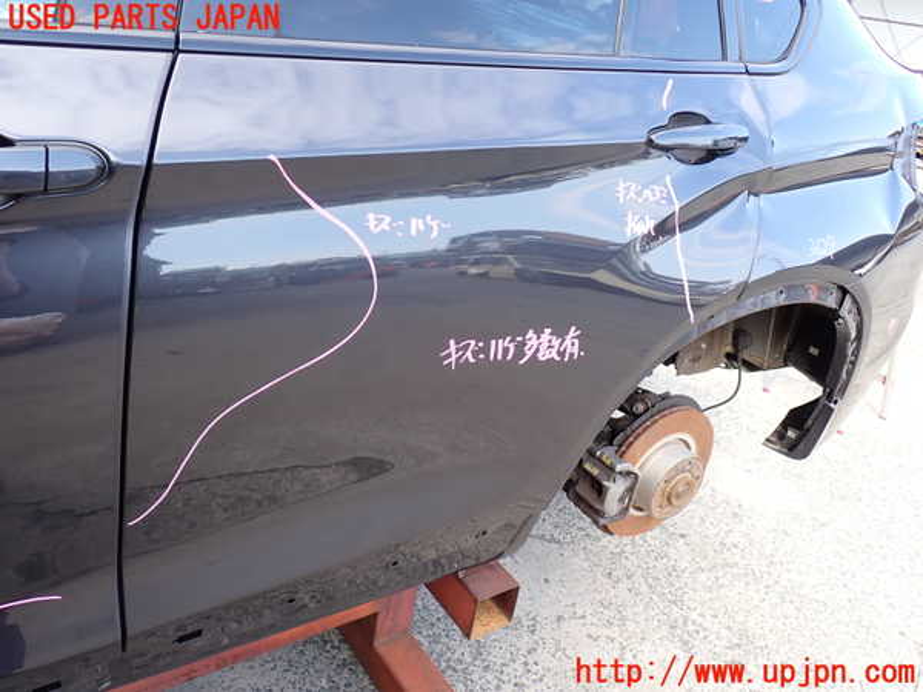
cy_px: 346
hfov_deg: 63.4
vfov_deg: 49.7
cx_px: 462
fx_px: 747
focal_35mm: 28
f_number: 3.2
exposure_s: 1/100
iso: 100
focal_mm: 5.05
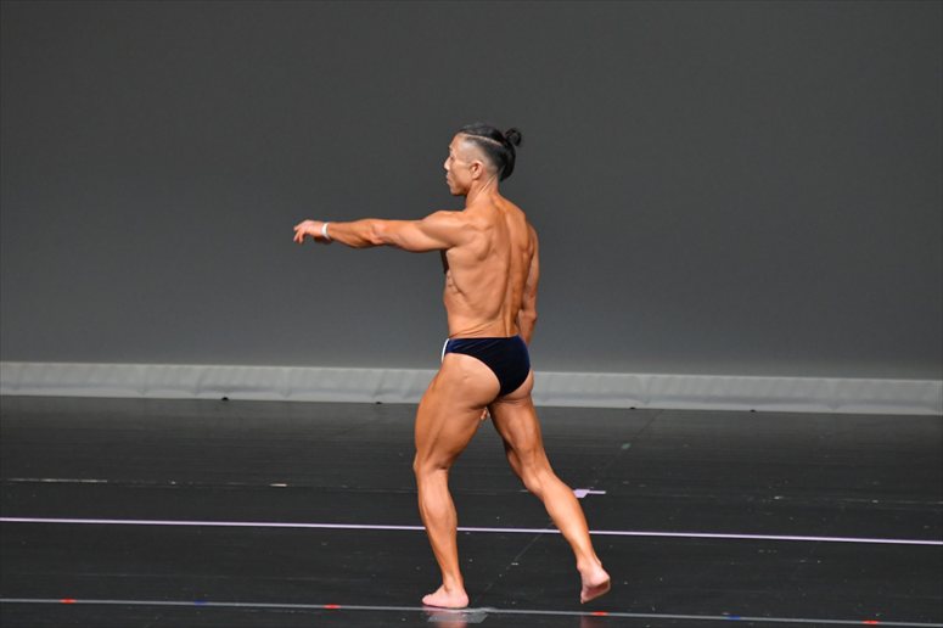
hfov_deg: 6.0
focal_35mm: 345
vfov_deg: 4.0
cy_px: 314
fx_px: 9033
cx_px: 472
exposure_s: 1/400
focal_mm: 230
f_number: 5.6
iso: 4000
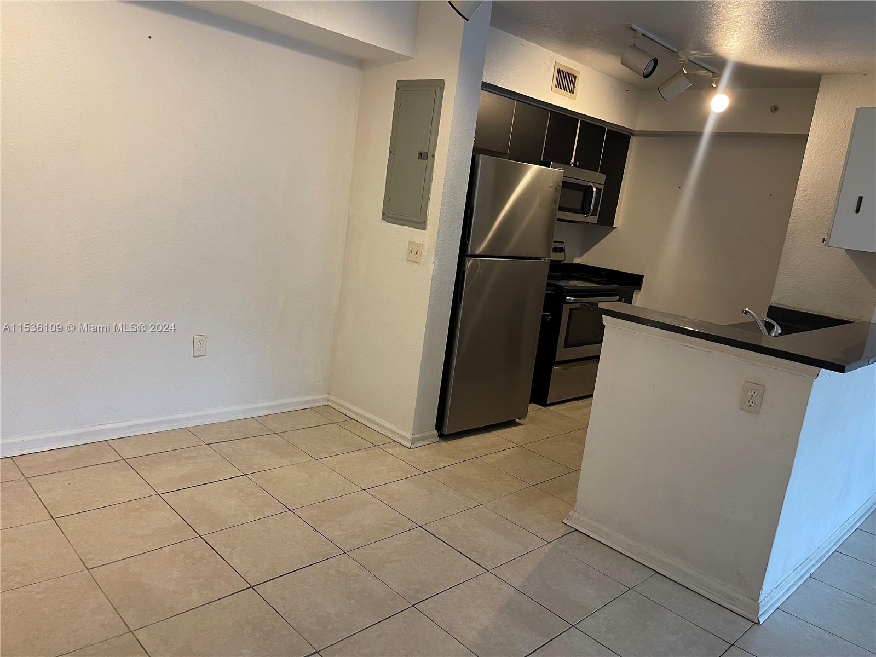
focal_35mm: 25
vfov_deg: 54.9
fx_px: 633
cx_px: 438
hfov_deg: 69.4
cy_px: 328
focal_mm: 5.1
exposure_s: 1/60
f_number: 1.6
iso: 160
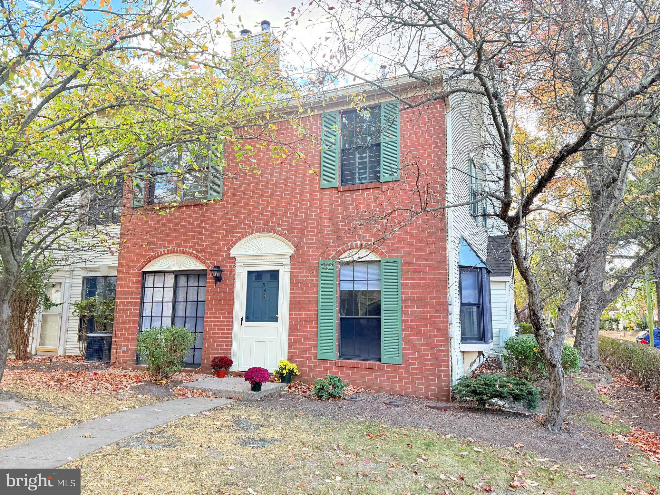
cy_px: 248
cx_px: 330
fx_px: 458
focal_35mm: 24
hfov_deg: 71.6
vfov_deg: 56.8
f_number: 1.78
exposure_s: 1/361
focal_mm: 6.76
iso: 100
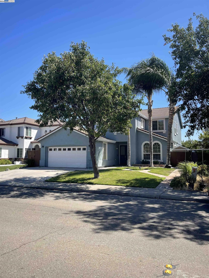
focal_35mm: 25
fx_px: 201
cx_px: 104
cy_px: 139
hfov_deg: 54.9
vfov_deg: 69.4
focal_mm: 5.1
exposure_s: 1/1976
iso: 32
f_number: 1.6
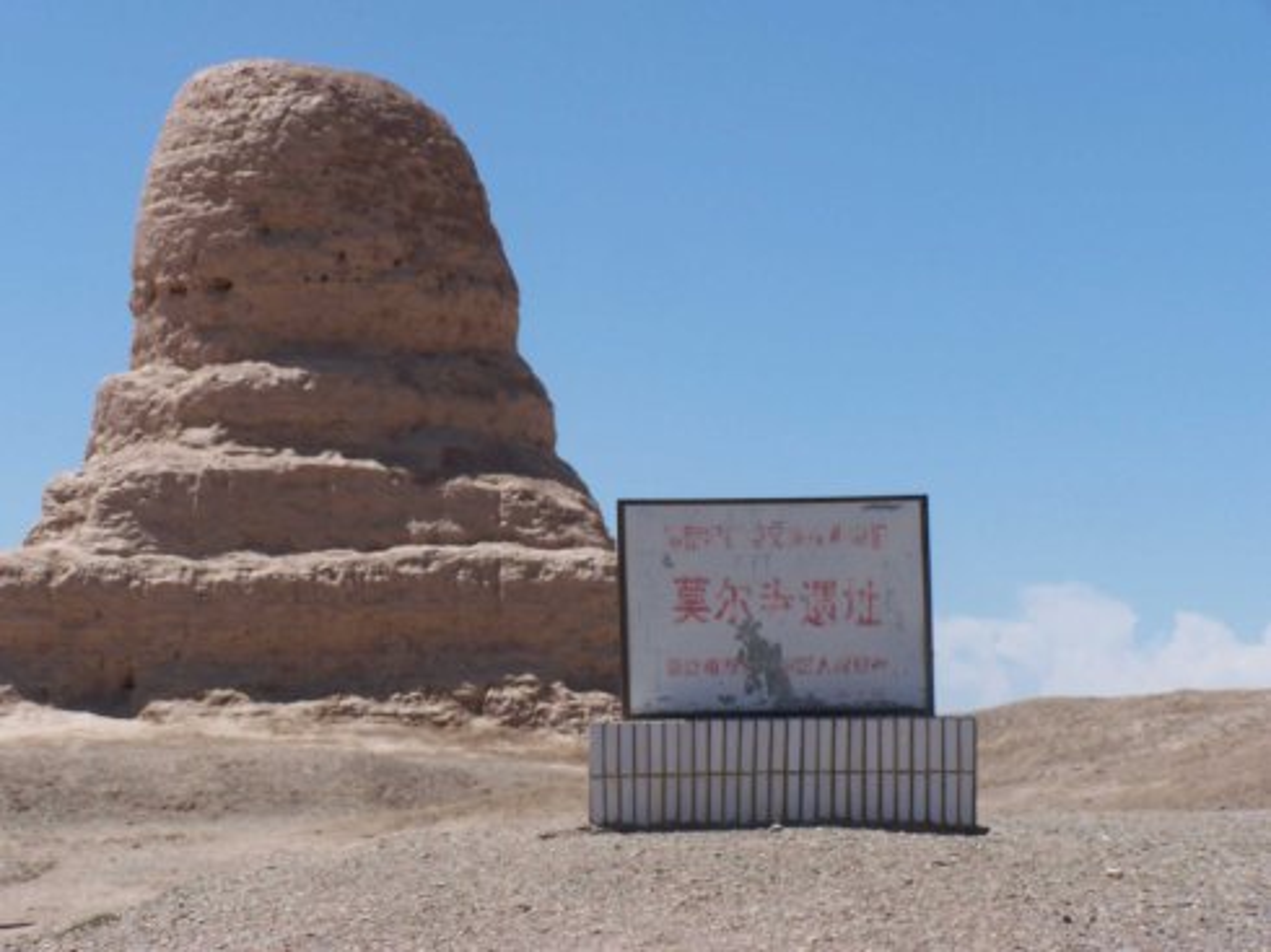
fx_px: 3853
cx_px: 636
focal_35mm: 105
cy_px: 476
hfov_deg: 18.7
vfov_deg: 14.1
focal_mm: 17.5
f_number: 6.3
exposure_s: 1/500
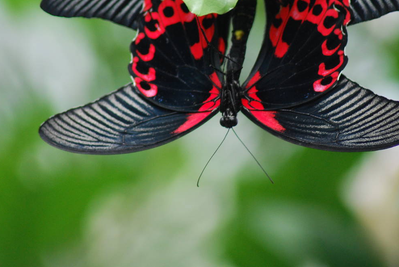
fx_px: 5257
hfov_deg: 4.3
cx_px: 250
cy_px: 85
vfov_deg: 2.9
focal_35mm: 474
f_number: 4.8
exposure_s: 1/500
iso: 560
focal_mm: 195
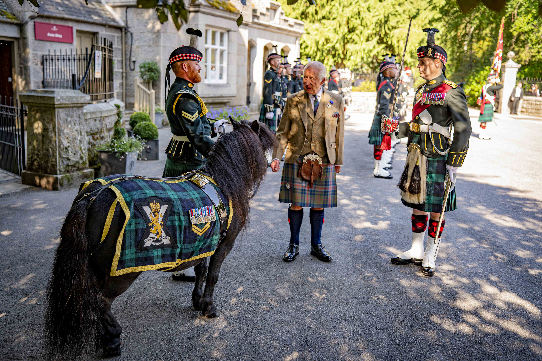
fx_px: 527
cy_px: 180
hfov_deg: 54.5
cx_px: 271
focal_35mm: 35
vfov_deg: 37.8
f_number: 2.5
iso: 125
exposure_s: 1/250
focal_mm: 35
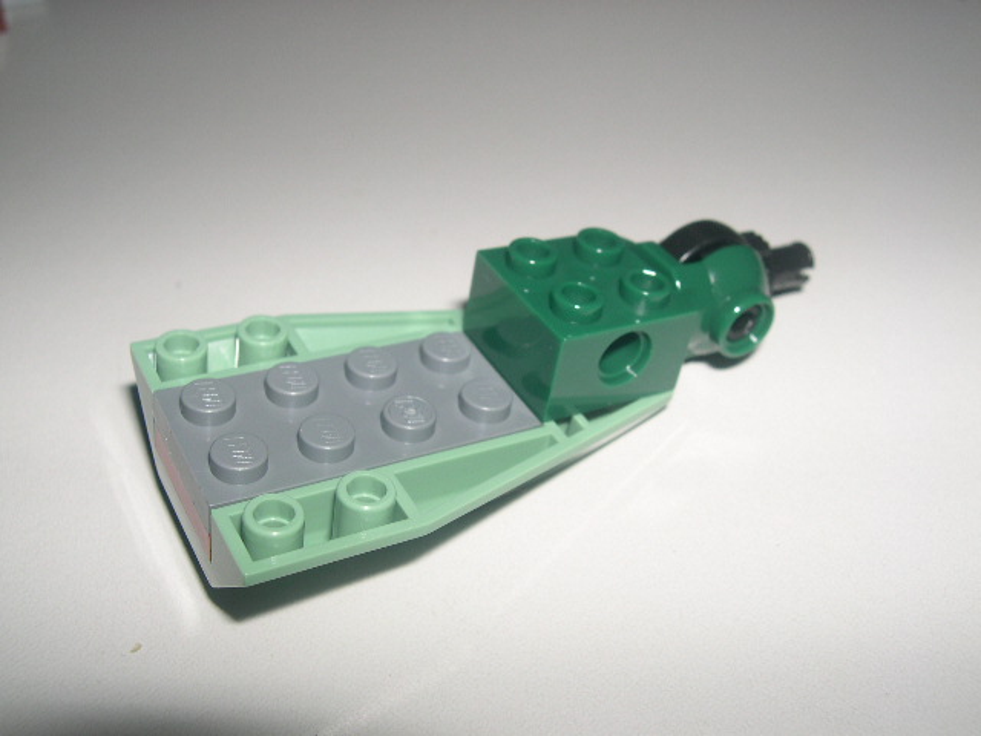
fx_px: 1077
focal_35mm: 38
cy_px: 368
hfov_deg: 49.0
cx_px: 490
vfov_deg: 37.7
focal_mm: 8
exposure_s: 1/60
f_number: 7.6
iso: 100
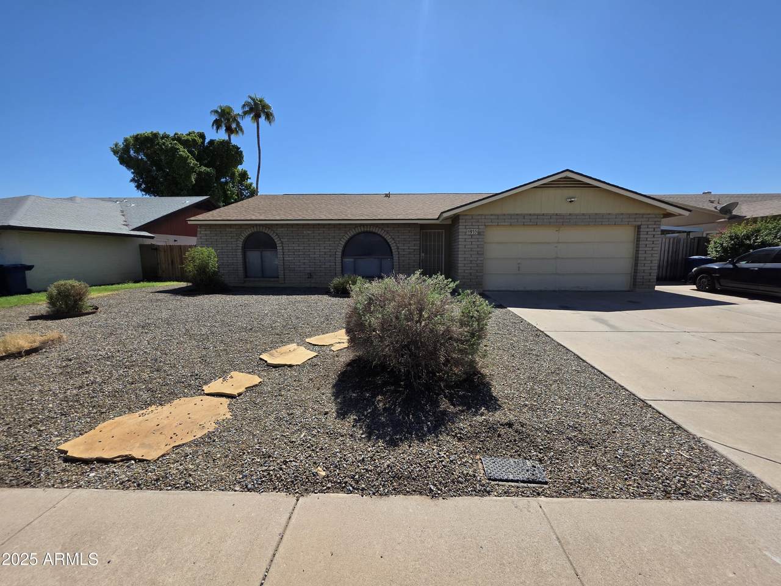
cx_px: 390
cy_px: 293
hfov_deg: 106.2
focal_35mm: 13
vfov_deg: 89.9
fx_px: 293
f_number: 1.9
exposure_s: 1/2745
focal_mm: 2.2
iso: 40
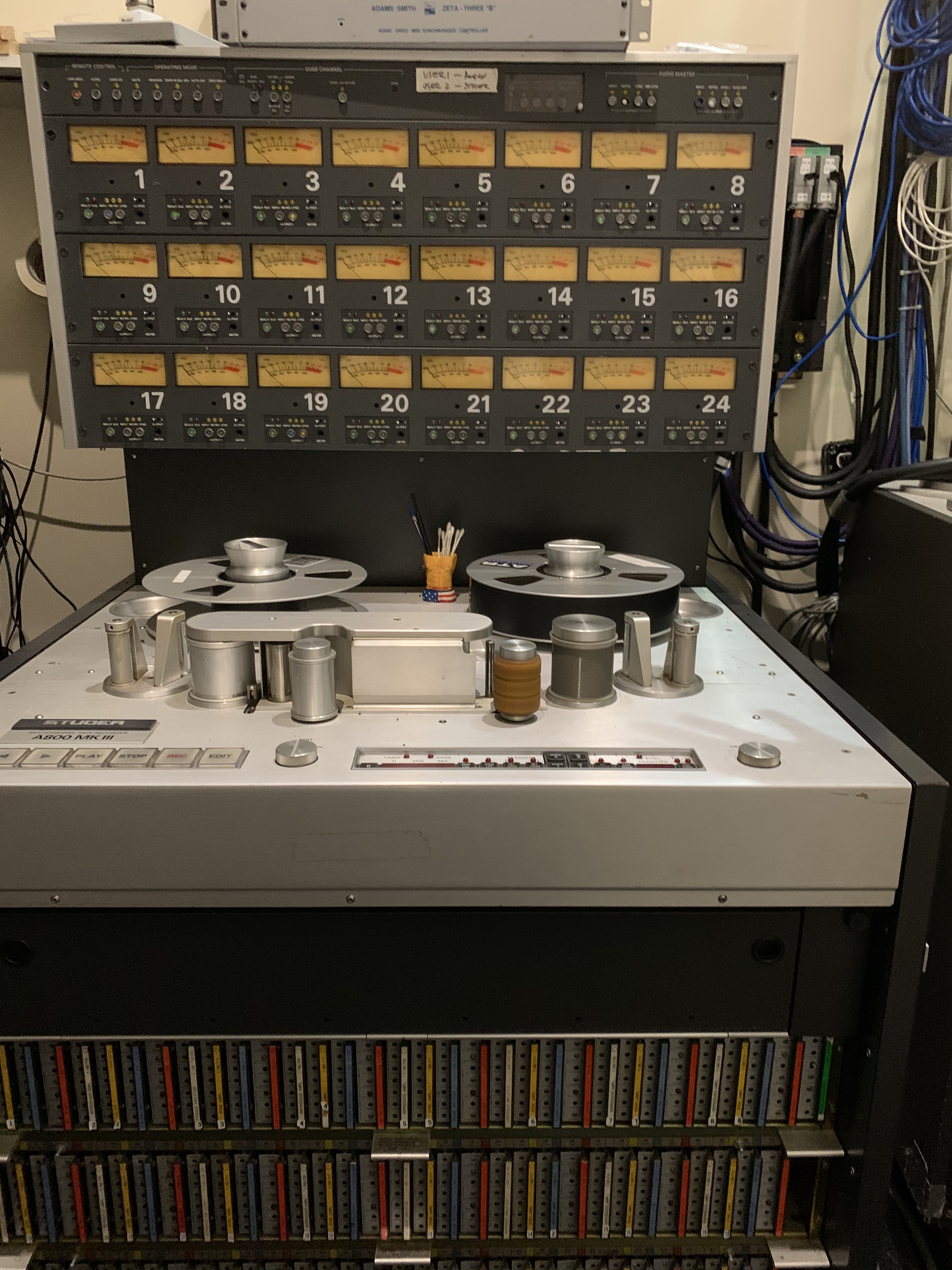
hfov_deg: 53.1
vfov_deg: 67.3
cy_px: 635
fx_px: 953
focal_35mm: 26
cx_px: 476
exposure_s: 1/30
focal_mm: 4.25
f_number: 1.8
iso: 400
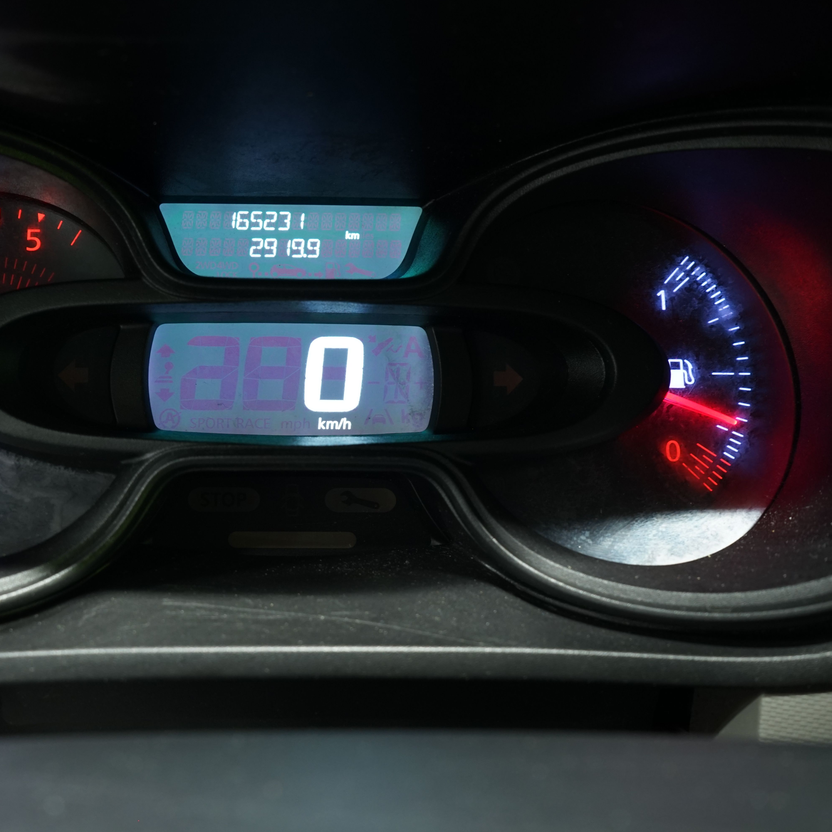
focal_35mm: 36
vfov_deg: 46.0
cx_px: 266
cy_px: 414
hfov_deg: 45.2
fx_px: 979
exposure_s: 1/3
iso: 800
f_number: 6.3
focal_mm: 28
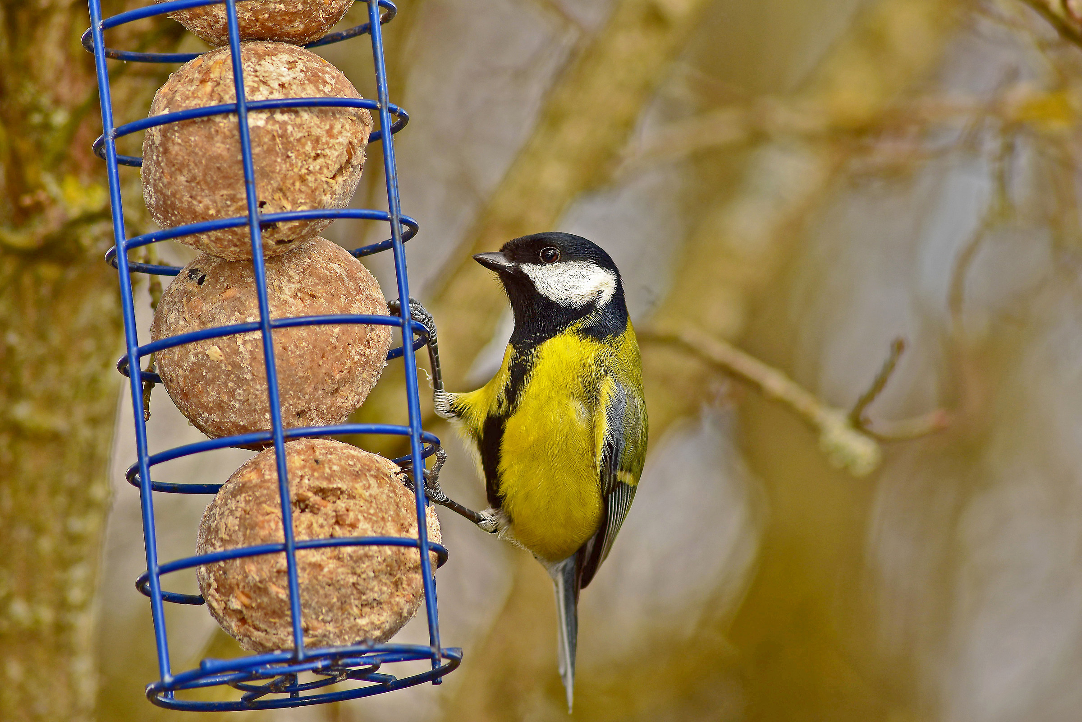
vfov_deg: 3.1
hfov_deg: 4.6
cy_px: 361
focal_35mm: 450
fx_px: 13524
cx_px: 541
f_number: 7.1
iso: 100
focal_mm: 300
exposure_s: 1/320
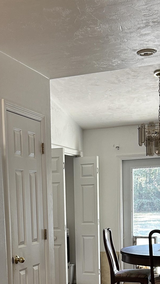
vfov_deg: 32.9
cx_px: 45
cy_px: 244
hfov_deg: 19.6
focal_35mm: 61
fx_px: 460
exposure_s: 1/60
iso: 100
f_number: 1.5
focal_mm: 5.7
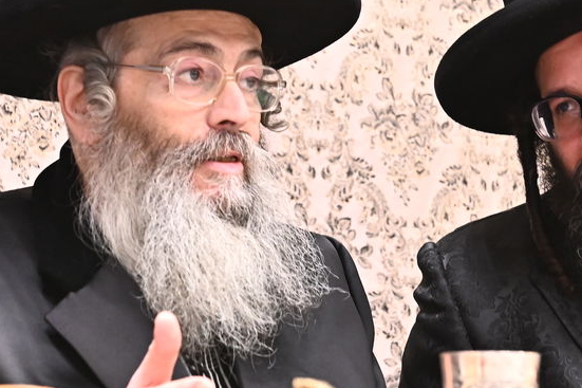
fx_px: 1972
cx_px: 331
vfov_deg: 11.2
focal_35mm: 122
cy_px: 90
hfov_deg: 16.8
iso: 3200
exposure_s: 1/160
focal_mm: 48
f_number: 5
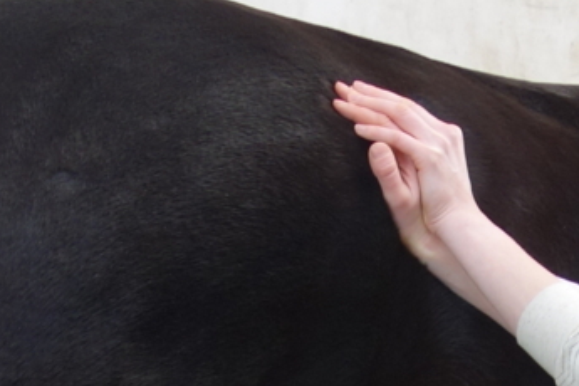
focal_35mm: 156
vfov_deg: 8.5
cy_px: 685
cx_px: 559
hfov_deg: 13.0
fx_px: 2509
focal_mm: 10.4
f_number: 2.2
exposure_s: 1/100
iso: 125
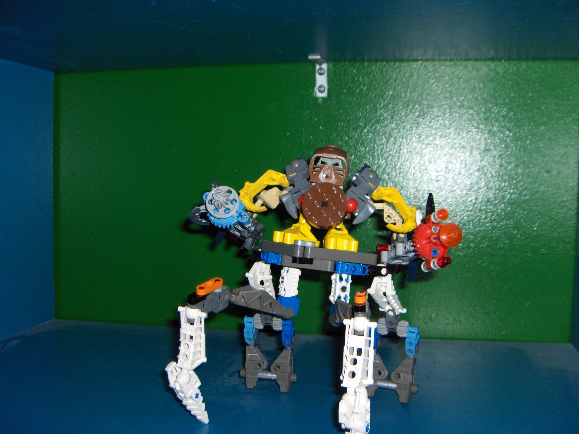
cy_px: 217
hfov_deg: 47.9
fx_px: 652
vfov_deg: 36.8
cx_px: 290
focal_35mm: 39
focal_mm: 8
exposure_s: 1/60
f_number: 2.8
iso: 100
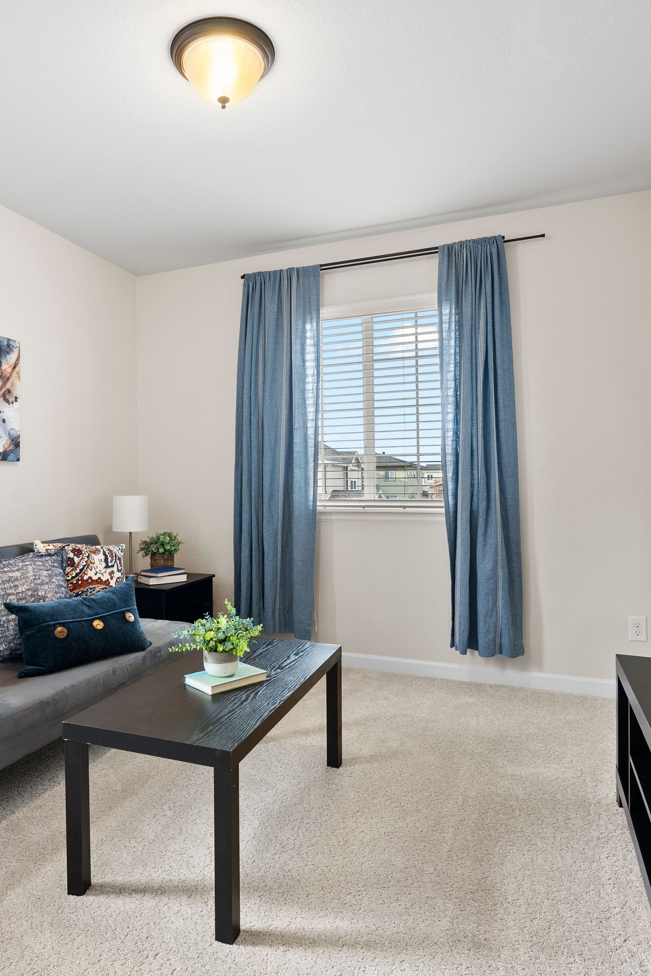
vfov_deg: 76.1
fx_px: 624
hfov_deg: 54.5
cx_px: 246
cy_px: 492
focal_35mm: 23
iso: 640
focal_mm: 15
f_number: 9
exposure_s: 1/6
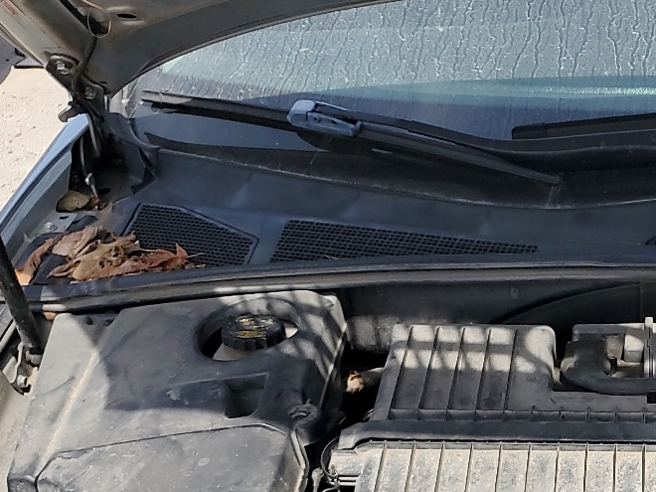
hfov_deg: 28.8
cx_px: 651
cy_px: 465
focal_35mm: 63
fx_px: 1194
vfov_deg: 22.6
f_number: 1.5
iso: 50
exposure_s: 1/2000
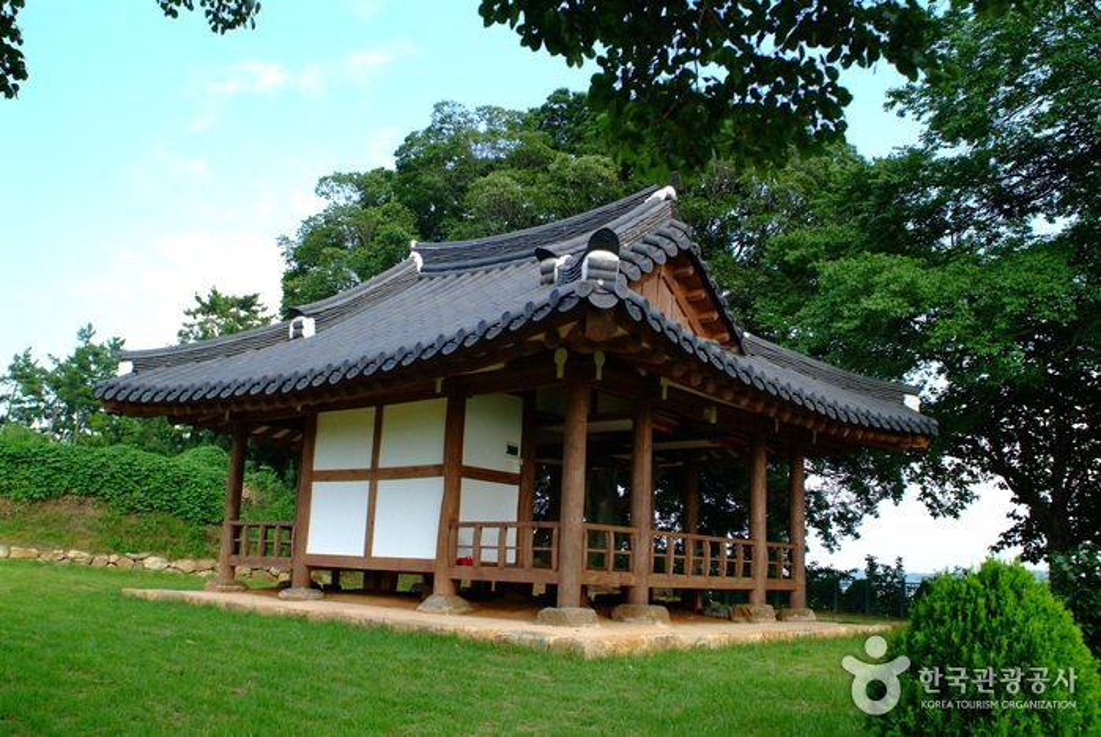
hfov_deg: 61.9
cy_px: 368
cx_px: 550
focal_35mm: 30
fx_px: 919
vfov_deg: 43.7
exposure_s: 1/125
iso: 100
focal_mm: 20
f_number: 5.6
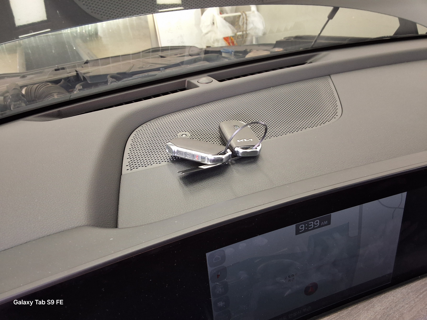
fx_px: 345
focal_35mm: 28
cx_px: 214
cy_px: 160
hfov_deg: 63.4
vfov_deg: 49.7
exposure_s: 1/24
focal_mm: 2.91
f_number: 1.9
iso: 200
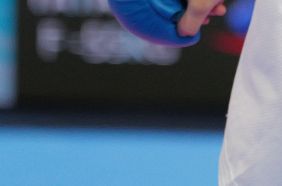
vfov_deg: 1.1
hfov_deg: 1.6
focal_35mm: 1271
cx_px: 392
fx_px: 9931
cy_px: -264
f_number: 2.8
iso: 2000
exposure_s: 1/1000
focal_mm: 192
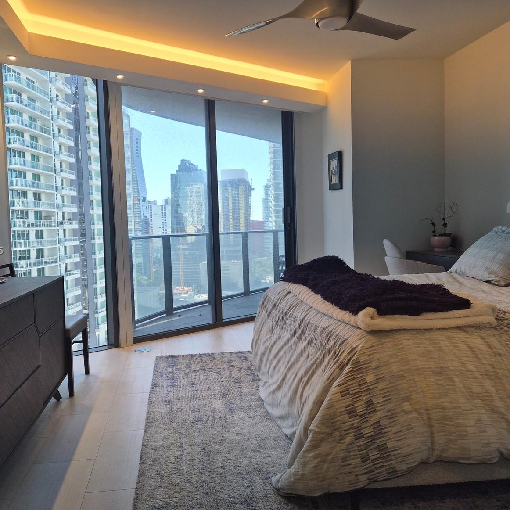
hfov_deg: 57.0
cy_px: 251
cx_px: 214
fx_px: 467
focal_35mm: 28
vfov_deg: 57.3
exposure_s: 1/552
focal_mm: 5.4
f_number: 1.8
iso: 80
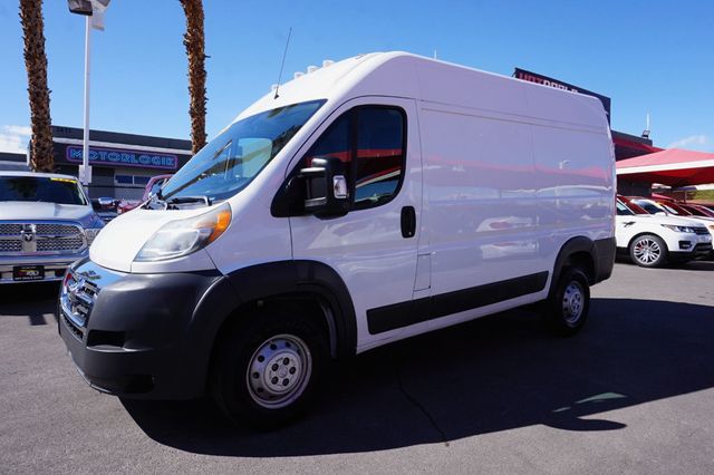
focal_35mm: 24
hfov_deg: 73.8
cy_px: 238
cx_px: 357
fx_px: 476
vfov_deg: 53.1
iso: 100
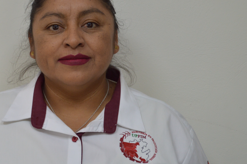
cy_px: 87
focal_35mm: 108
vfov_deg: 12.7
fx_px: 740
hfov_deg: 18.8
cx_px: 59
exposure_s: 1/60
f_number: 5.3
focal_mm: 44
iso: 400
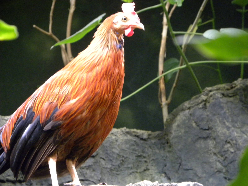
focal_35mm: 377
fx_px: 2701
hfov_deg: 5.3
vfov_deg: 3.9
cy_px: 93
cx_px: 124
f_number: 5
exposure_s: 1/19
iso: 400
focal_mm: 67.2
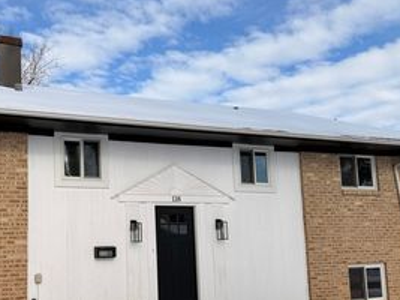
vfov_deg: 32.0
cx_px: 127
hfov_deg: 41.4
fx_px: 520
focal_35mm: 45
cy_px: 182
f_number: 1.78
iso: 80
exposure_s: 1/4975
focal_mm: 6.76
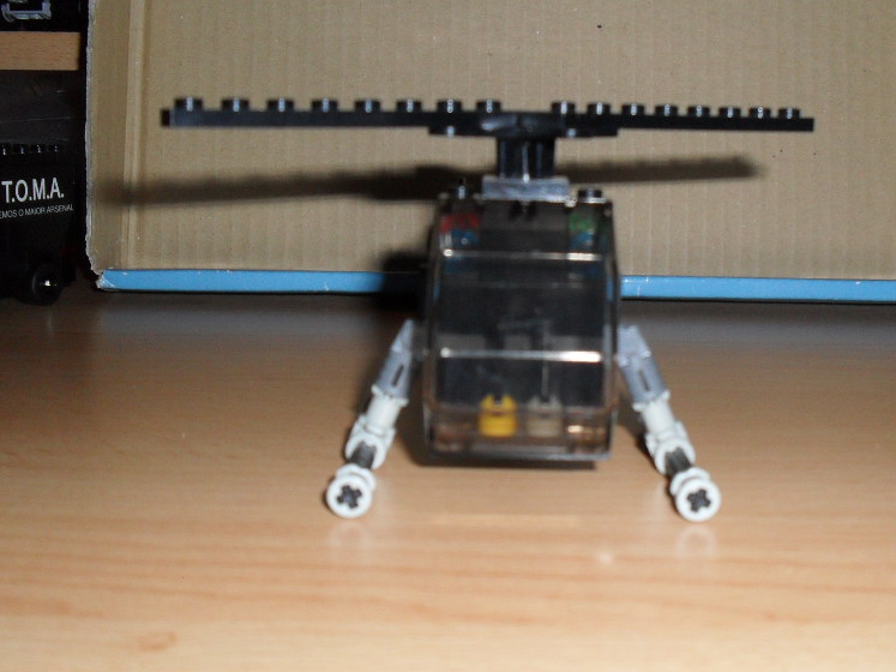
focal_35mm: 48
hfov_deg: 39.4
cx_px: 558
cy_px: 335
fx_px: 1242
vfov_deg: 30.3
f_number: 3.2
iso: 200
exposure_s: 1/45
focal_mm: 6.3
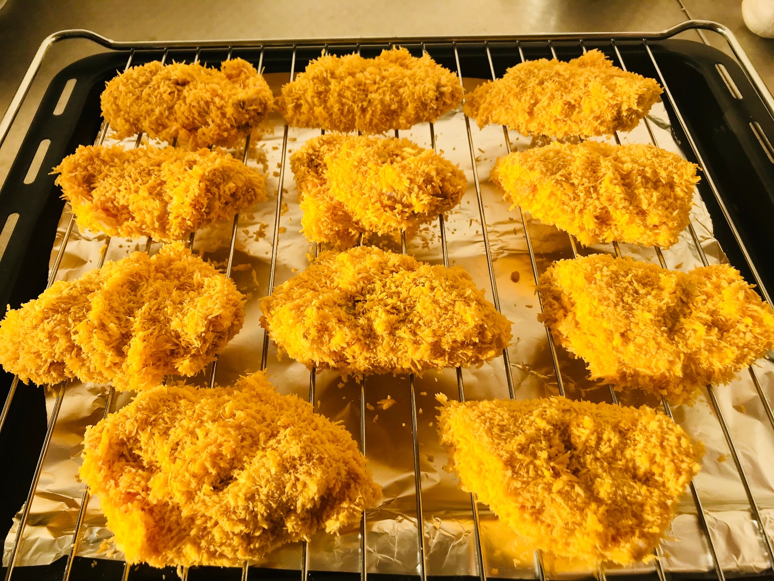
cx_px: 387
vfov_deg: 49.7
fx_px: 626
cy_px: 290
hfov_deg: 63.4
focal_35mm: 28
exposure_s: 1/598
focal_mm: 3.99
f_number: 1.8
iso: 20
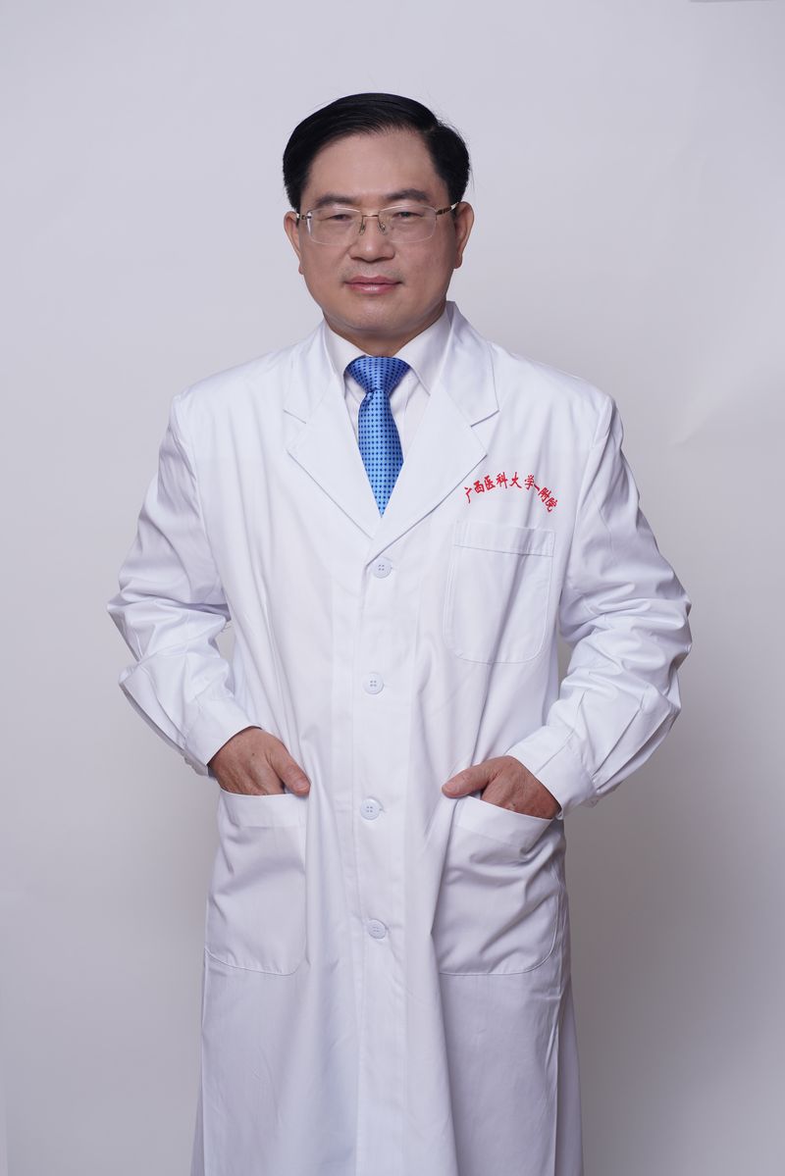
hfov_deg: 16.1
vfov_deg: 23.9
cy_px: 588
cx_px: 392
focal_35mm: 85
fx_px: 2778
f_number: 5.6
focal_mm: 85
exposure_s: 1/160
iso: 160
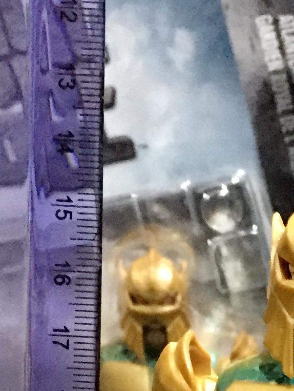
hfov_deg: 12.0
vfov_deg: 15.5
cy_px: 576
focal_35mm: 118
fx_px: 1336
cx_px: 442
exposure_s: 1/17
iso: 640
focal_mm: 4.15
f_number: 2.2
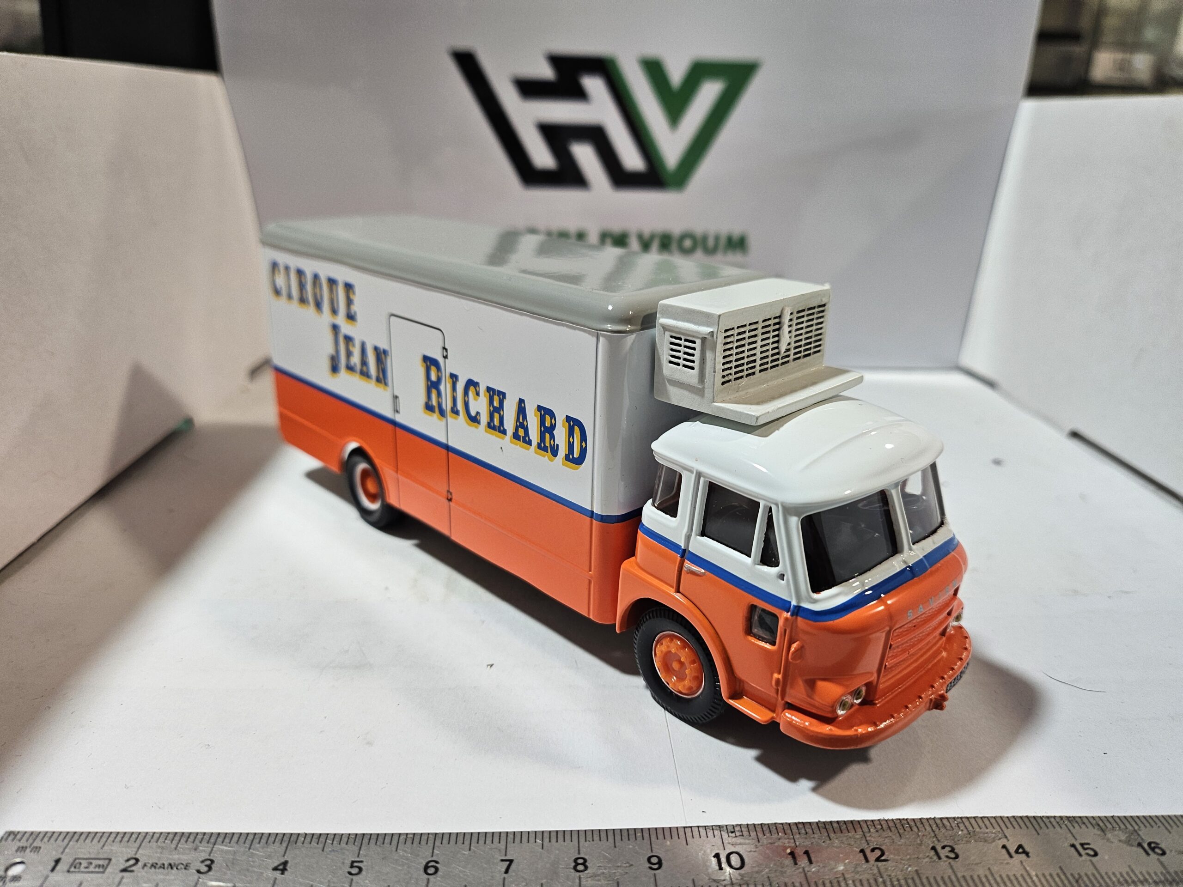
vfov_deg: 56.8
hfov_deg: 71.6
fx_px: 820
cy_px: 444
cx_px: 592
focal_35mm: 24
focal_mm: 5
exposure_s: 1/100
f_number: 1.8
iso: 100
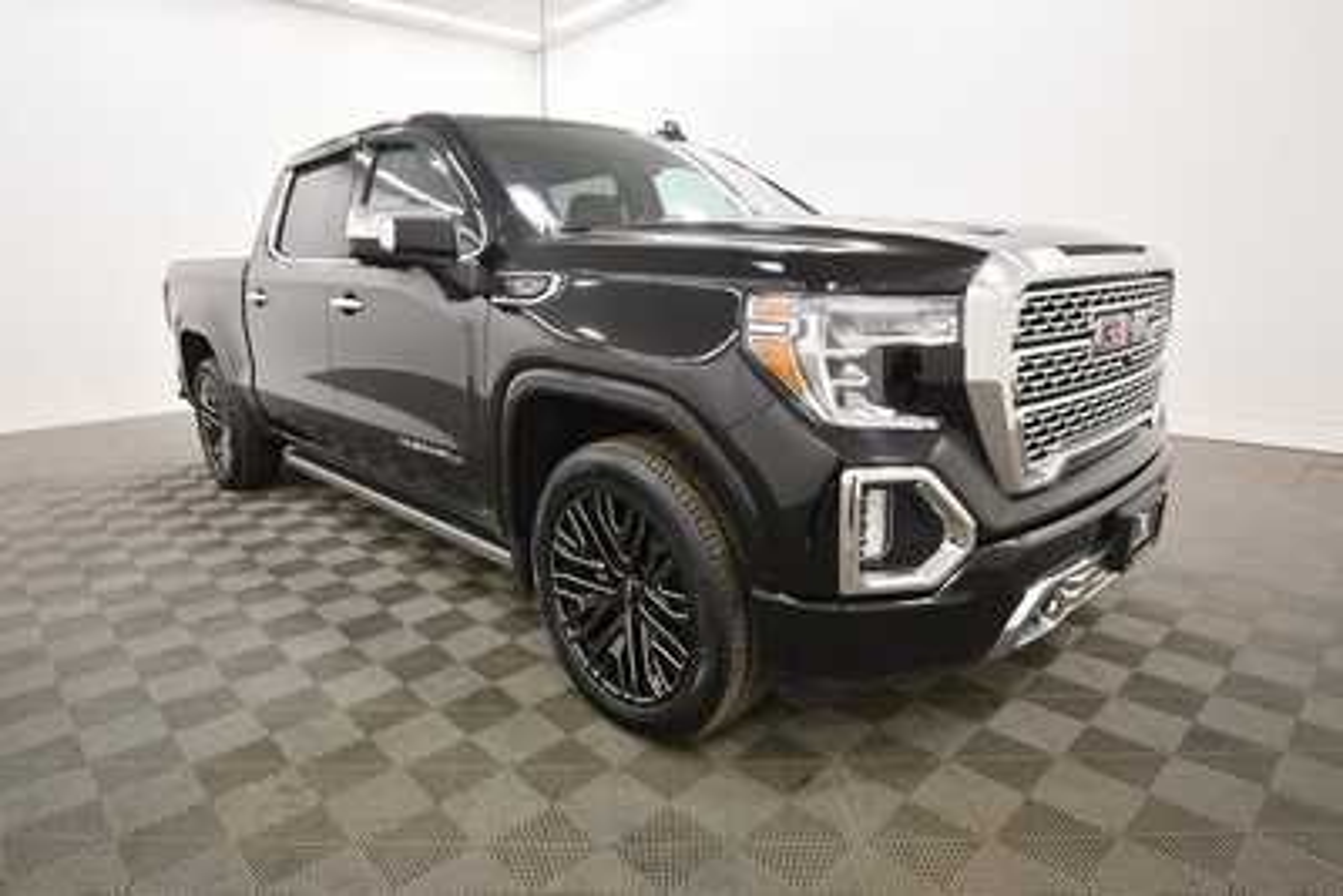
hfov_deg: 81.2
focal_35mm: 21
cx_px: 672
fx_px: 784
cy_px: 448
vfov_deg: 59.5
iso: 1100
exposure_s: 1/125
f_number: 5
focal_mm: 14
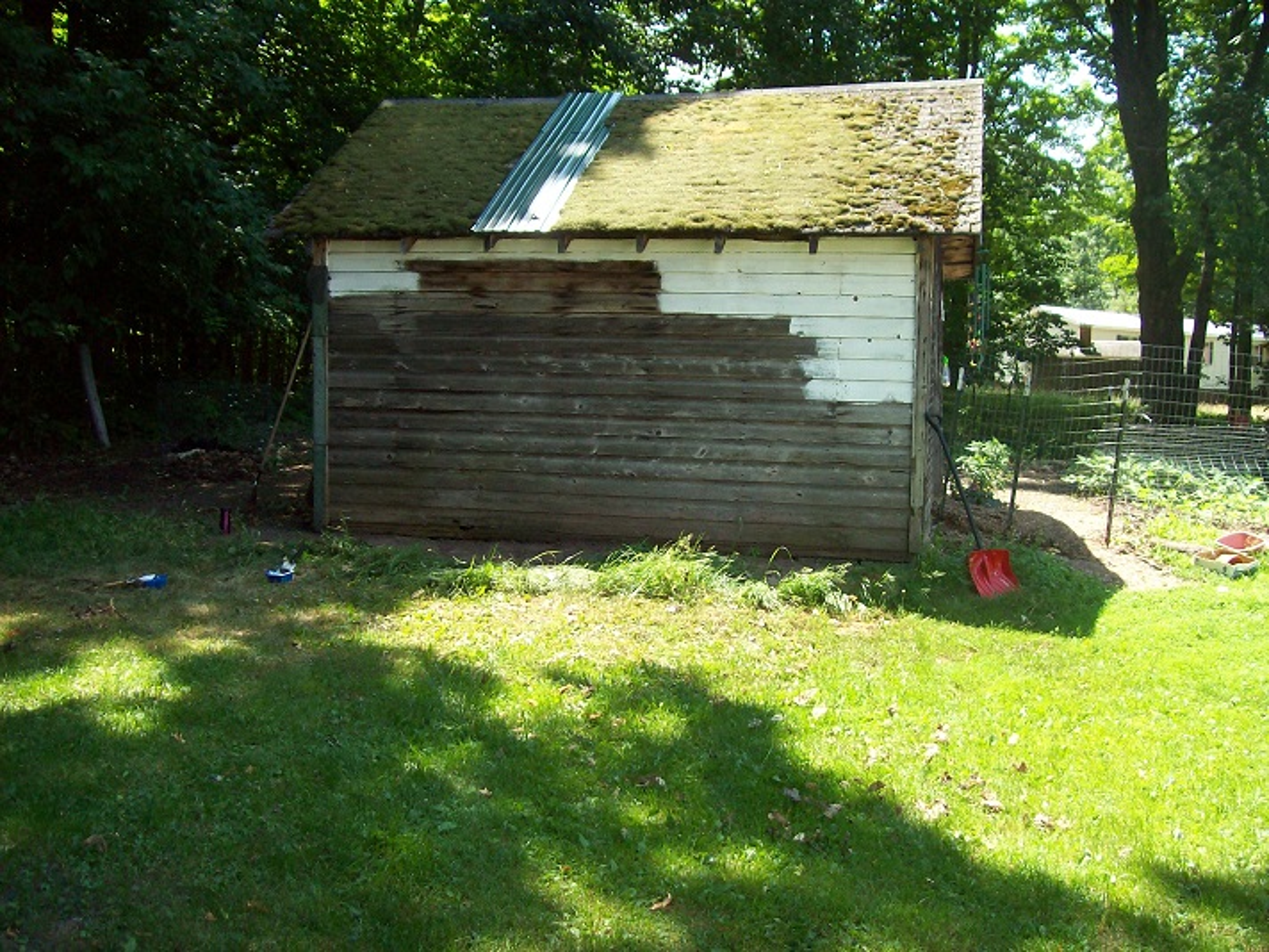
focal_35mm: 36
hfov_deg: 51.4
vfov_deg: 39.7
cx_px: 634
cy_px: 476
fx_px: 1320
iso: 80
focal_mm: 6
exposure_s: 1/308
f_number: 2.7
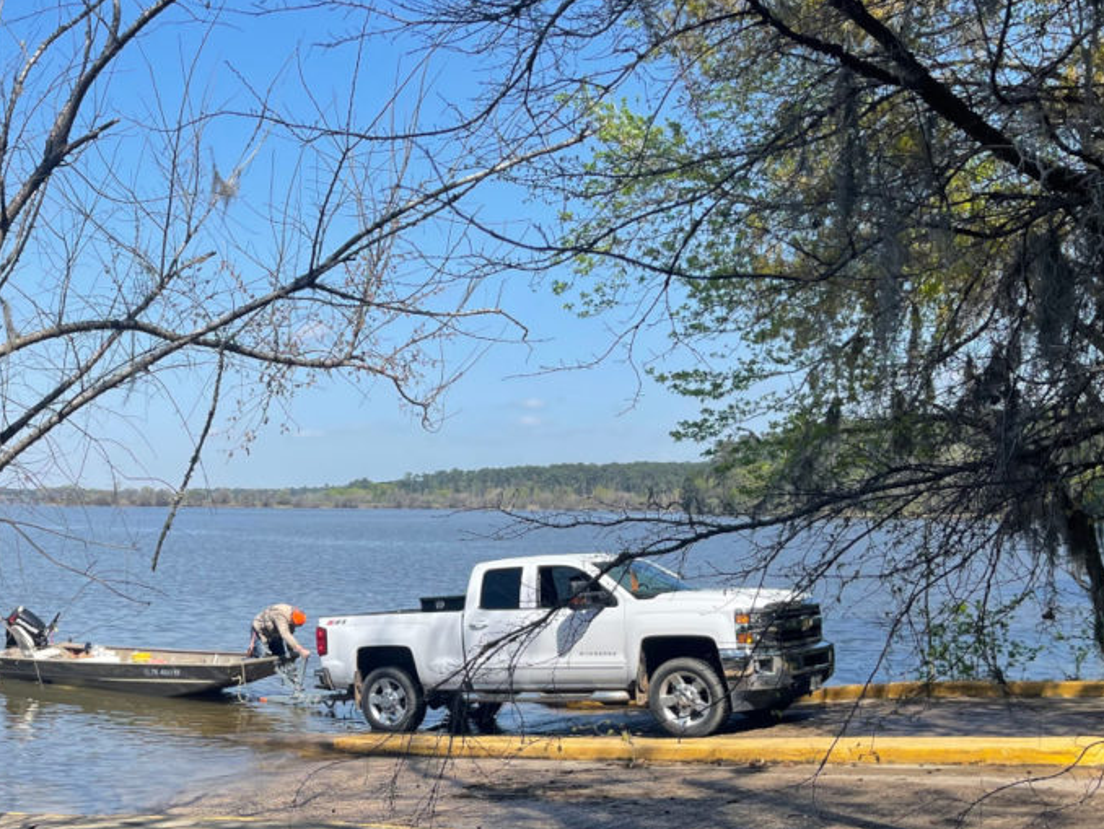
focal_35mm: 46
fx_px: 1468
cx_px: 241
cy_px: 505
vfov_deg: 31.4
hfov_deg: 39.8
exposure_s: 1/3344
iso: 32
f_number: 1.6
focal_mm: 5.1
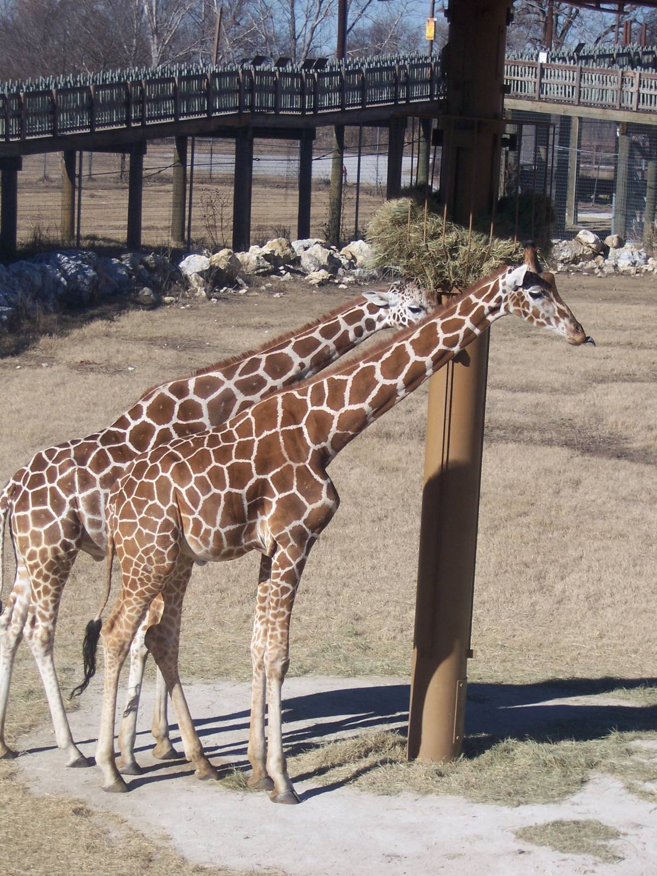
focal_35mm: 108
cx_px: 328
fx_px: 2733
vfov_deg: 18.2
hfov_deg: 13.7
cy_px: 438
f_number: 5.6
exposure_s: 1/500
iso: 80
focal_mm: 18
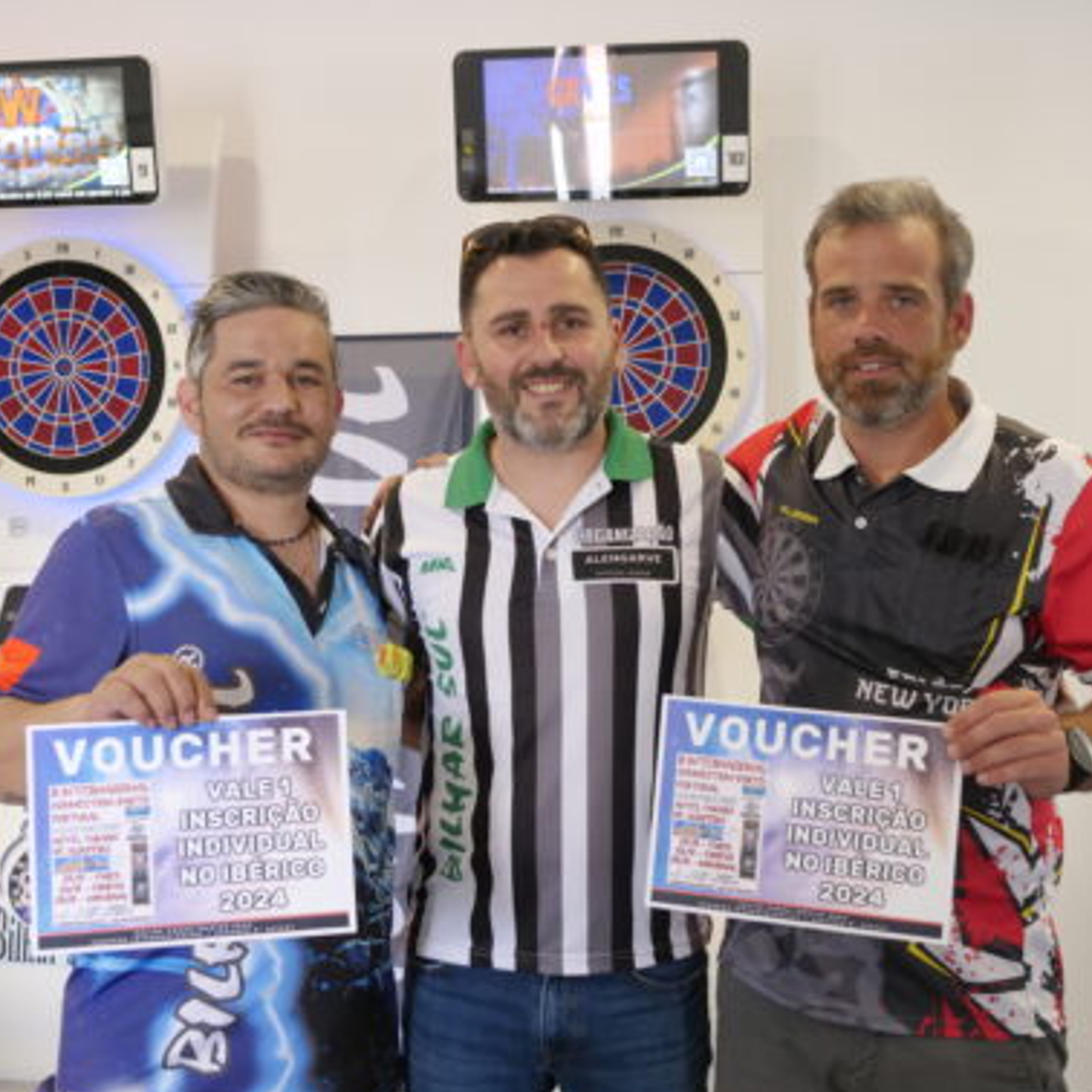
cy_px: 552
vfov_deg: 31.1
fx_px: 1963
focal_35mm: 55
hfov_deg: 31.1
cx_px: 555
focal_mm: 23
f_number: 3.4
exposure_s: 1/80
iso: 1600
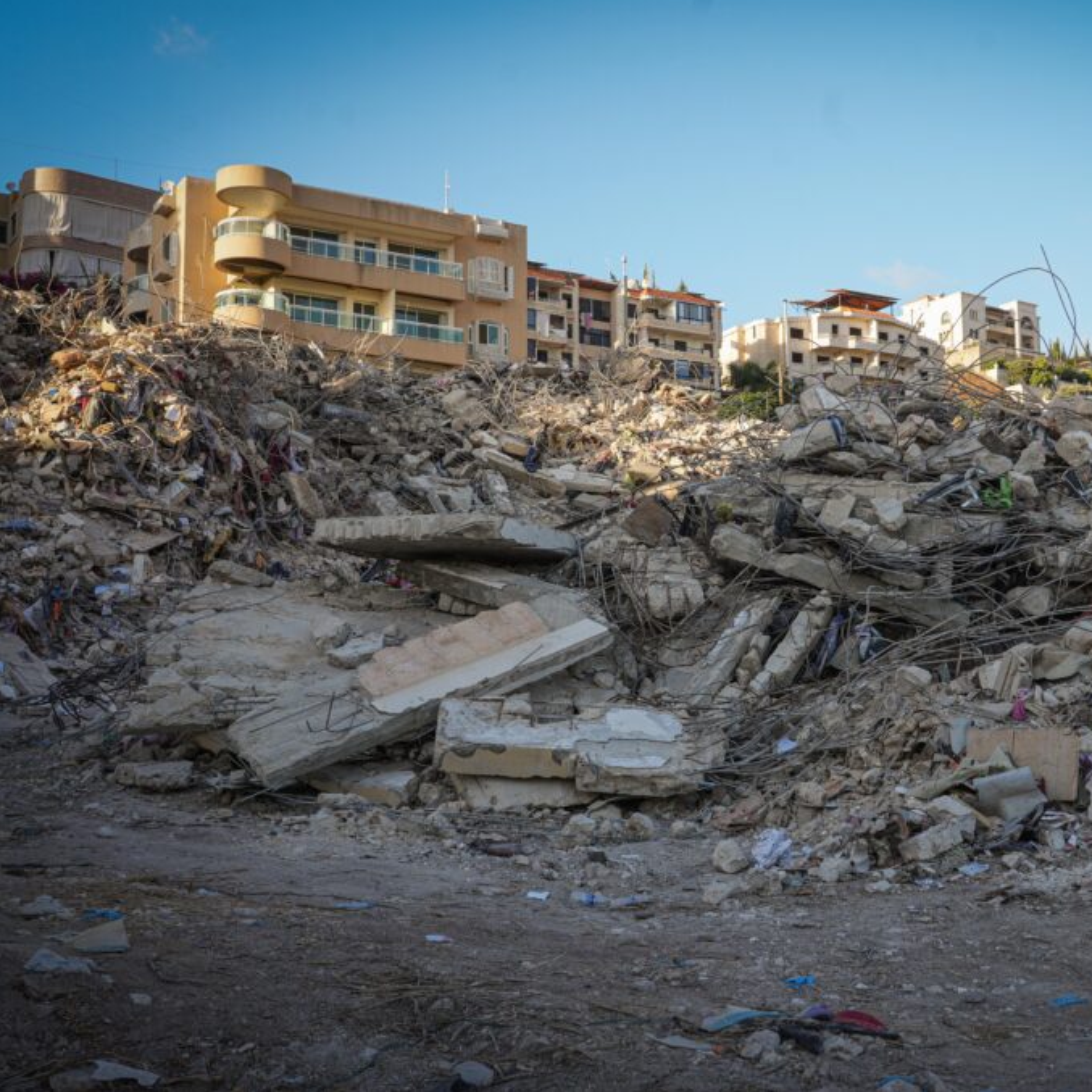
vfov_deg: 37.6
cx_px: 773
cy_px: 543
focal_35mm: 45
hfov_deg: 36.9
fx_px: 1606
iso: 100
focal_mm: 35
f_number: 7.1
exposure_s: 1/100
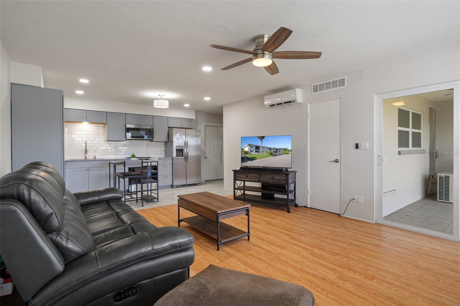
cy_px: 153
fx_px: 217
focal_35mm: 17
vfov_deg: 70.4
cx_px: 230
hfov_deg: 93.3
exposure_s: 1.3
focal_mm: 17
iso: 320
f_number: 8
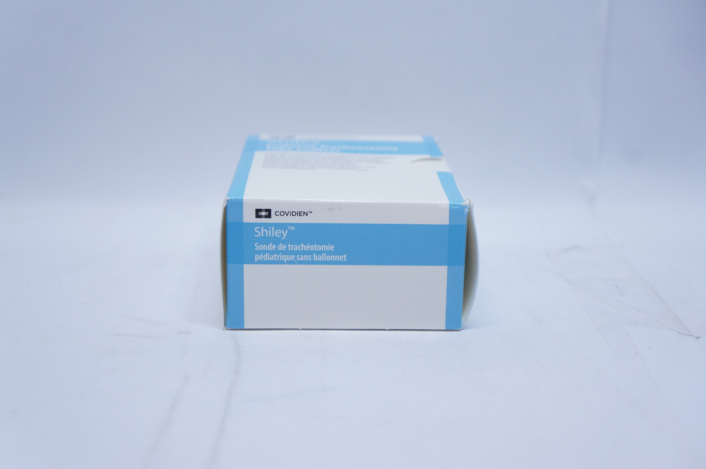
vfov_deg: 22.0
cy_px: 234
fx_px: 1205
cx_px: 353
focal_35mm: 62
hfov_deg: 32.7
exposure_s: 1/160
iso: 800
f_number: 4.5
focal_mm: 41
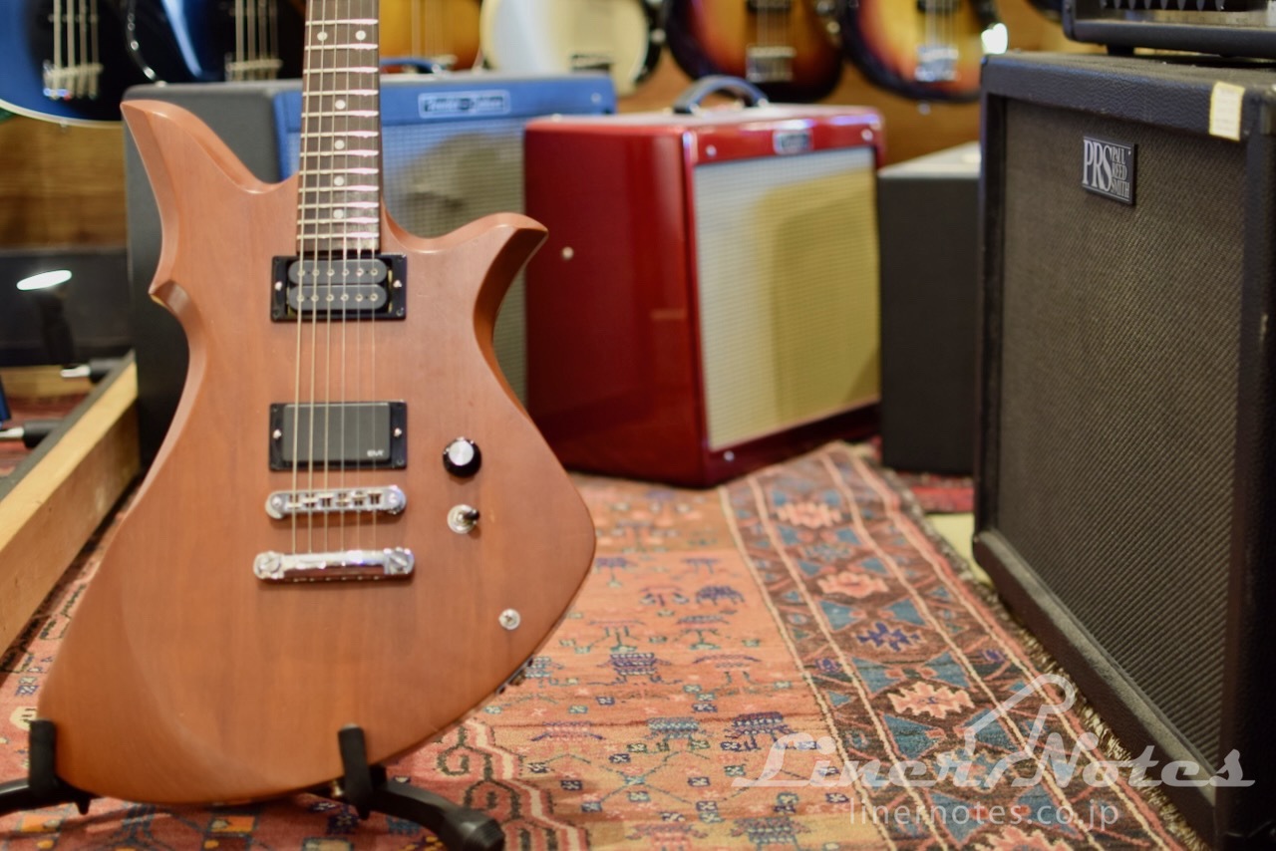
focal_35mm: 52
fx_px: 1861
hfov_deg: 37.8
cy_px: 426
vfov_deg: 25.8
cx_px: 638
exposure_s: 1/60
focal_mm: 35
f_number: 1.8
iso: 400
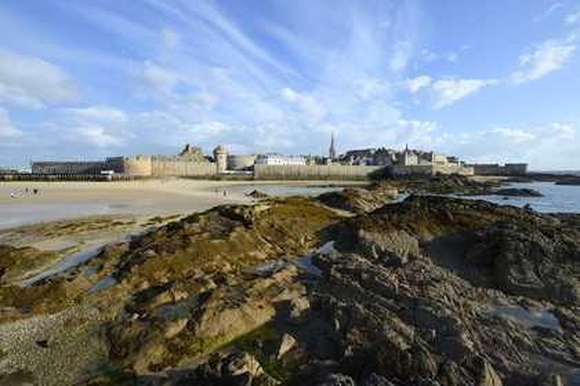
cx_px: 290
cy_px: 193
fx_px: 258
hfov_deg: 96.7
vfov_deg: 73.7
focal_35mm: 16
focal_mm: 16
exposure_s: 1/200
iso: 200
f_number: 13
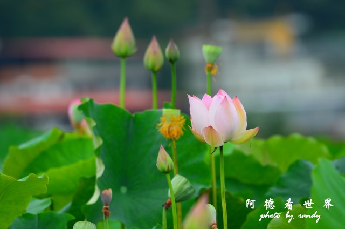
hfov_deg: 4.9
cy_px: 114
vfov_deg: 3.3
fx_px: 4017
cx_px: 172
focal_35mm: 420
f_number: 5.6
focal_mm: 280
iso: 100
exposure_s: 1/200
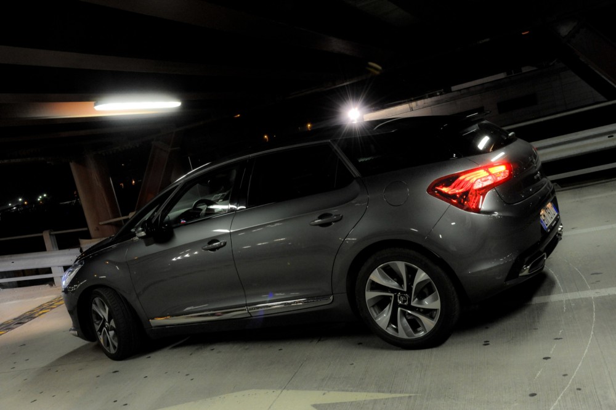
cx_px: 308
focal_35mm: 35
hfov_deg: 54.5
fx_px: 598
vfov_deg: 37.8
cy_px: 205
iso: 3200
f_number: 10
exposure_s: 1/10
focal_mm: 35
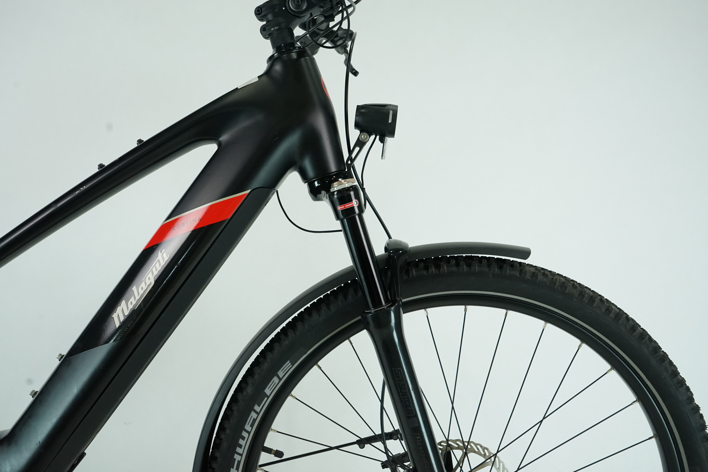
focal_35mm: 29
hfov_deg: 63.7
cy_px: 236
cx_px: 354
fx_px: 570
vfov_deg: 45.0
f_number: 8
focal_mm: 29
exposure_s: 1/200
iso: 2500
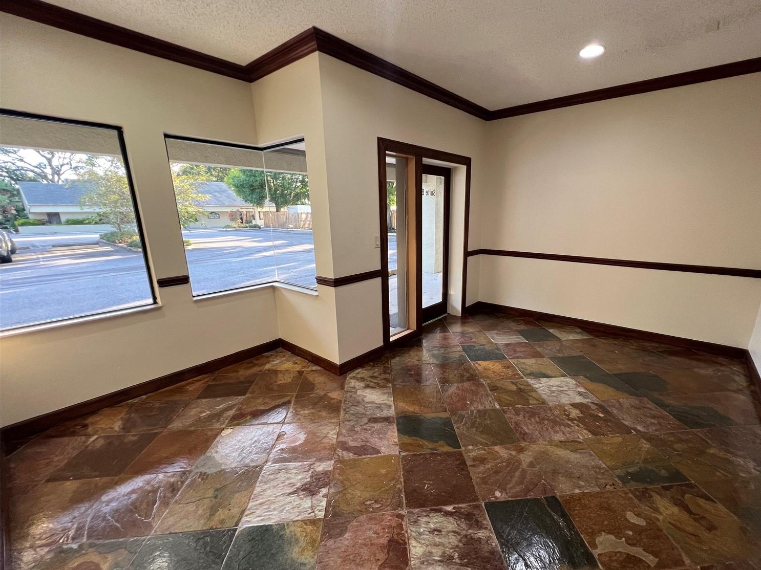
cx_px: 409
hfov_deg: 101.9
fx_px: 308
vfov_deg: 85.6
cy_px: 297
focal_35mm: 14
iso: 125
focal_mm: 1.57
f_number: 1.8
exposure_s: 1/60
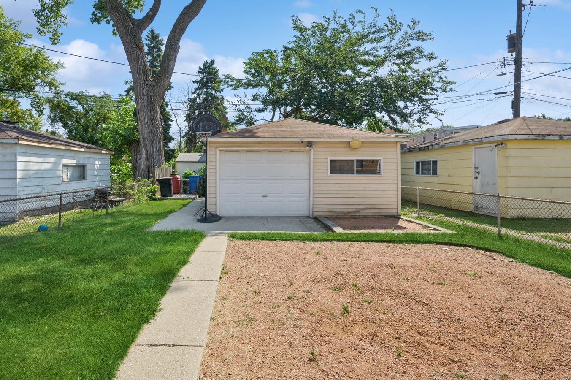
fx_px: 285
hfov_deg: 89.0
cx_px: 231
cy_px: 185
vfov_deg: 67.3
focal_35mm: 18
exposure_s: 1/250
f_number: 11
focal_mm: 10
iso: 200
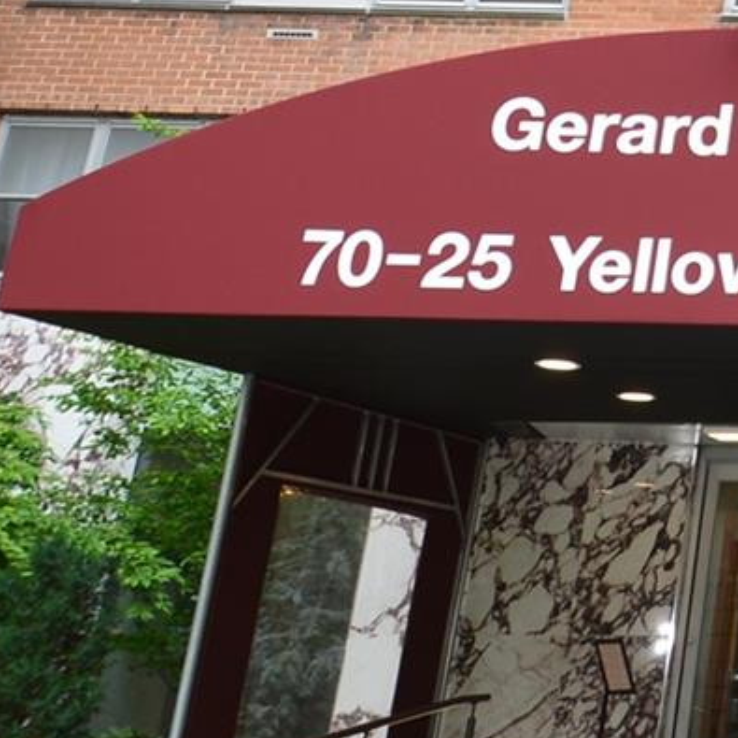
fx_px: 1592
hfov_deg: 19.5
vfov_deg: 24.7
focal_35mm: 66
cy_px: -33
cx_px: 1327
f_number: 5
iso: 100
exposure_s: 1/100
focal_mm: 10
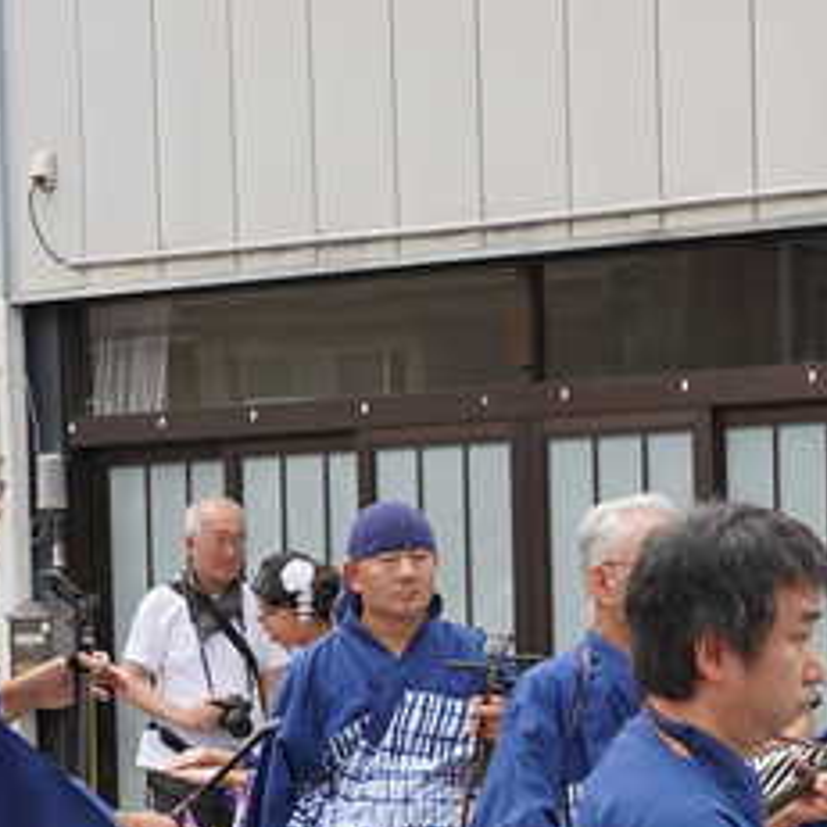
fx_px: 3703
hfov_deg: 12.6
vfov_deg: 12.6
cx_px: 859
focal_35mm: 137
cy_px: 795
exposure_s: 1/160
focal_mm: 31
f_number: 4.5
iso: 160
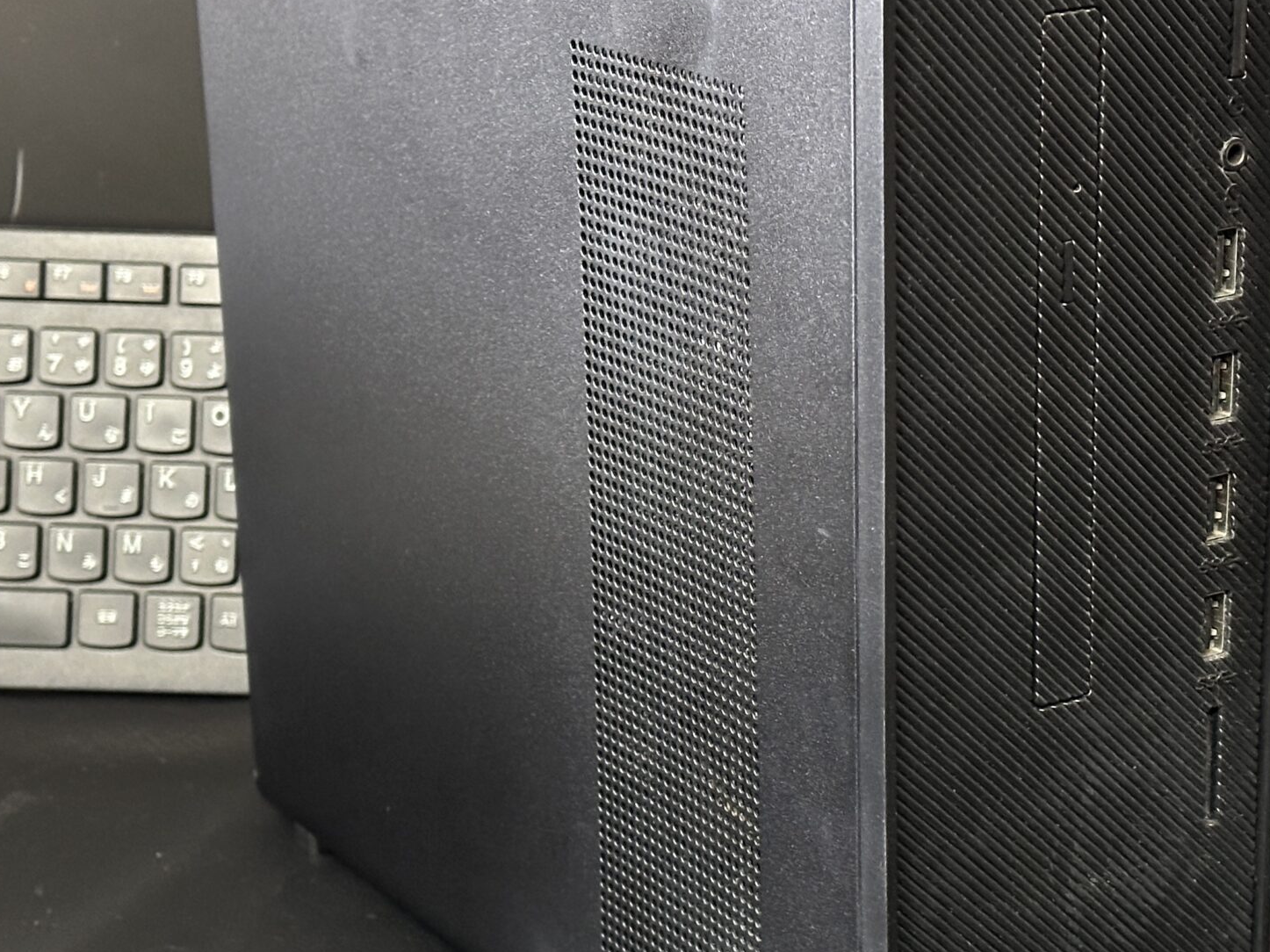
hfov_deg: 23.0
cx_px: 762
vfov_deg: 17.4
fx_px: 3118
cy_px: 554
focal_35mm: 85
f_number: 1.78
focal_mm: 6.86
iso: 640
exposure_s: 1/25
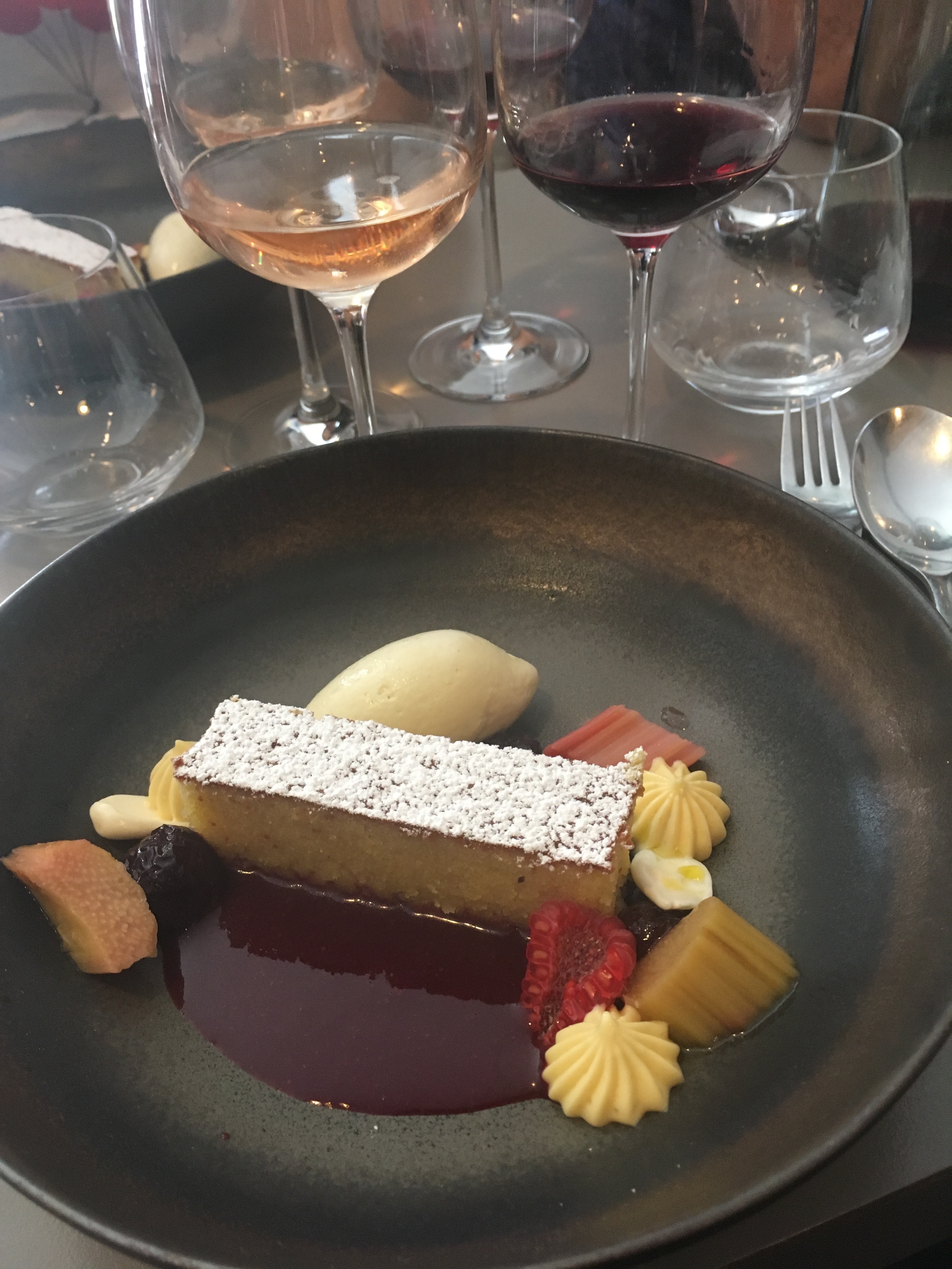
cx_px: 476
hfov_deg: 48.2
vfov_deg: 61.7
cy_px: 634
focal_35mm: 29
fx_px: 1063
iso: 160
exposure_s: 1/33
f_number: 2.2
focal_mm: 4.15
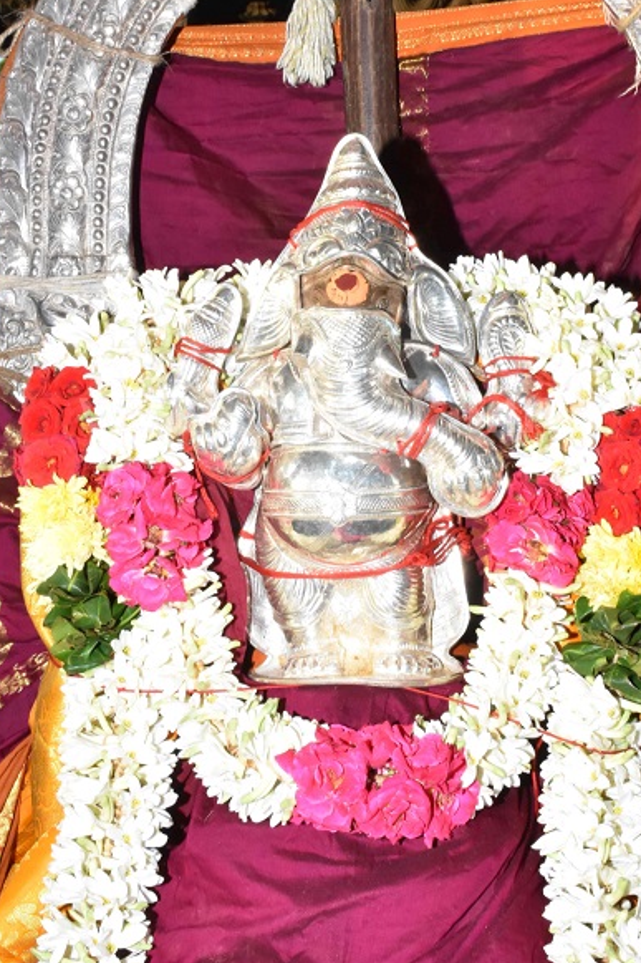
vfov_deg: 32.0
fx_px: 1677
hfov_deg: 21.6
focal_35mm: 63
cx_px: 320
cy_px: 409
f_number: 18
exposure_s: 1/125
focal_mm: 27
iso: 1600
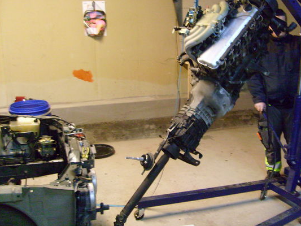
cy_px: 108
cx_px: 179
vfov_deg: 34.4
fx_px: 365
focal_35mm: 42
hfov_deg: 44.6
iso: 200
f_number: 2.8
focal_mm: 5.8
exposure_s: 1/10
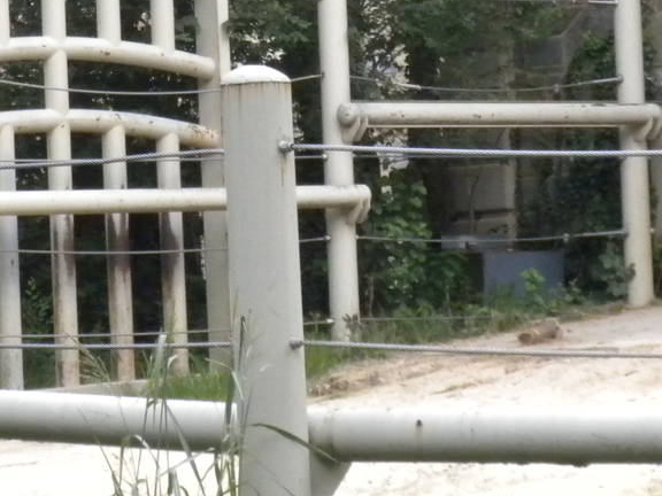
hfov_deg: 9.9
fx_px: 3825
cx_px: 166
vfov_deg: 7.4
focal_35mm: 200
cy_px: -54
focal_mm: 12.7
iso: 400
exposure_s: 1/442
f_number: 5
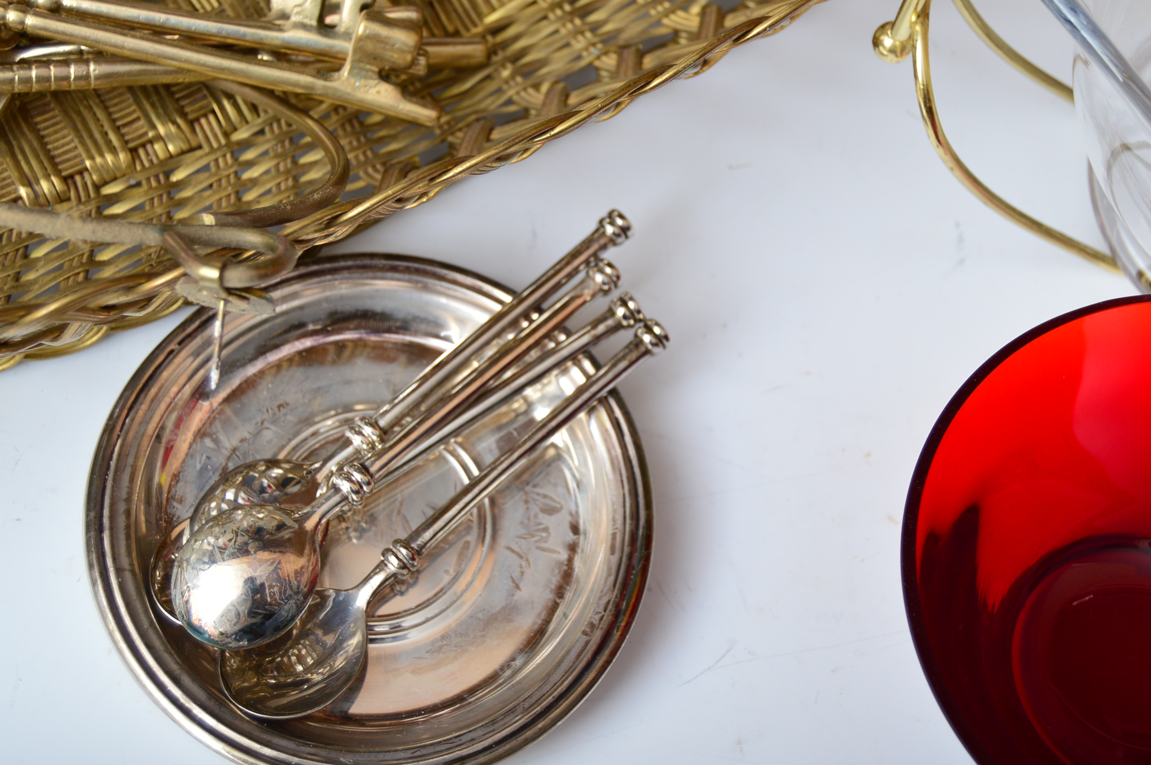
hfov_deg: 27.7
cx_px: 625
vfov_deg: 18.6
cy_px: 344
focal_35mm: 73
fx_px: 2332
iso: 200
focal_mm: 38
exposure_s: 1/200
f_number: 5.6
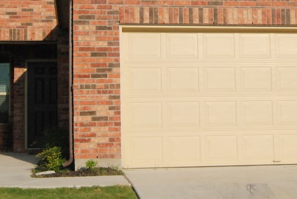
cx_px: 197
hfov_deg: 26.8
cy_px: 35
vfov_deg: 18.0
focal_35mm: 75
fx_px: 619
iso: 800
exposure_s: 1/2500
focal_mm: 24
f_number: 6.3
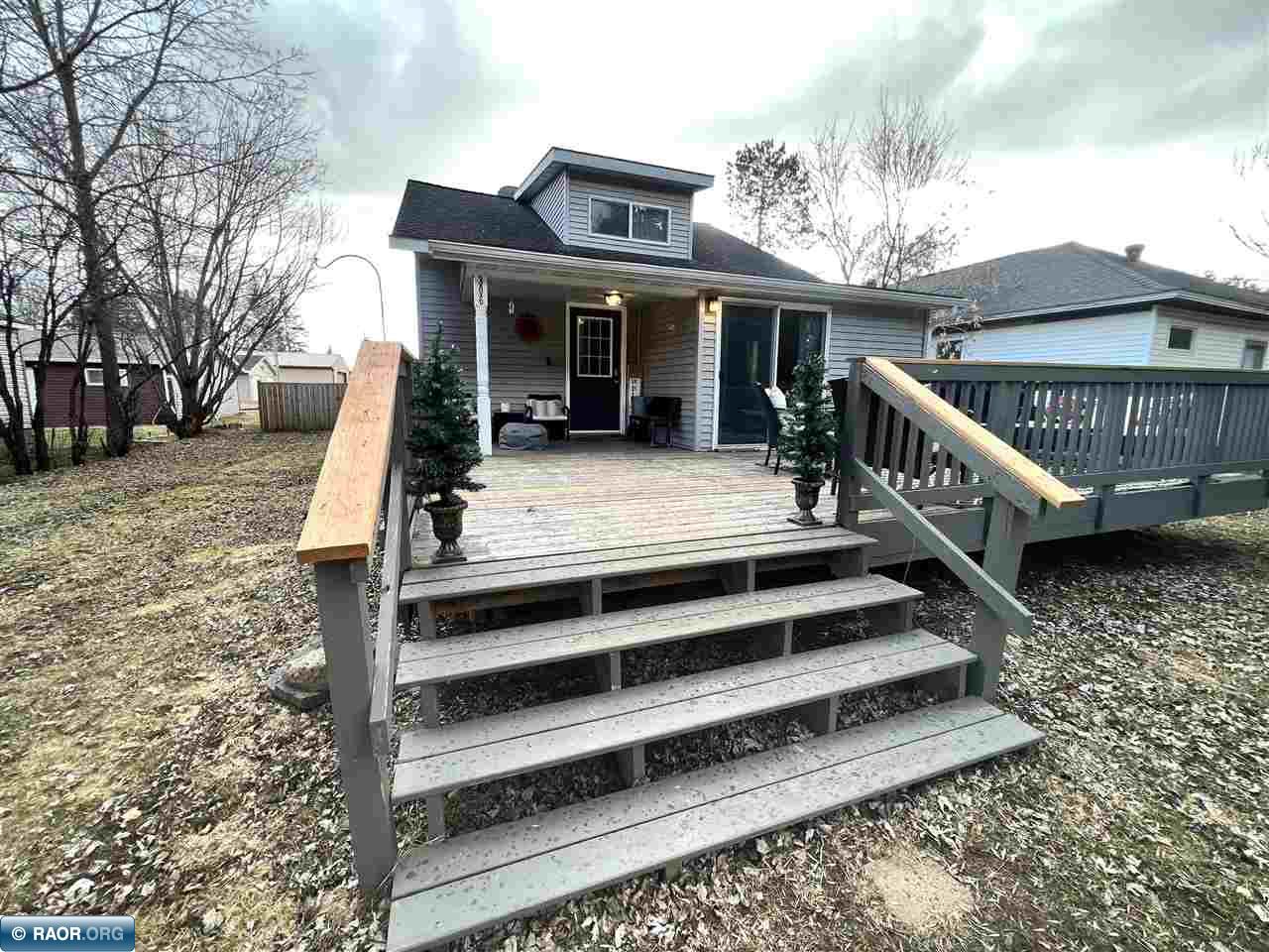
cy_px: 476
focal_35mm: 13
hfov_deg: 106.2
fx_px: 477
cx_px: 634
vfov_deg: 89.9
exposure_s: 1/99
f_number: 1.8
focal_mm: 1.57
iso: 32
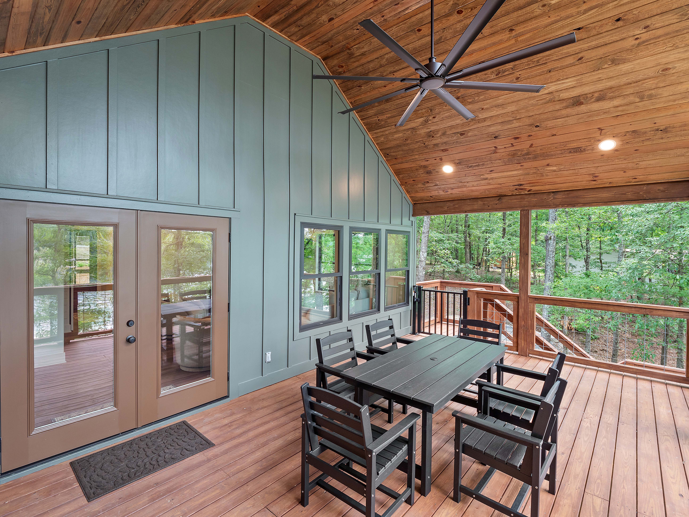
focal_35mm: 16
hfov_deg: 94.5
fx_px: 318
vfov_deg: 78.1
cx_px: 344
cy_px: 258
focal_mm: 8
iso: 200
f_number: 5.6
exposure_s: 1/10
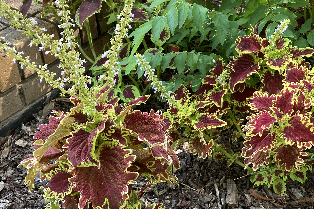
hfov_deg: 41.0
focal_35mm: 48
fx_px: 419
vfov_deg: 28.1
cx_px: 178
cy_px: 115
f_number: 1.8
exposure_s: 1/121
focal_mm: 3.99
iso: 80
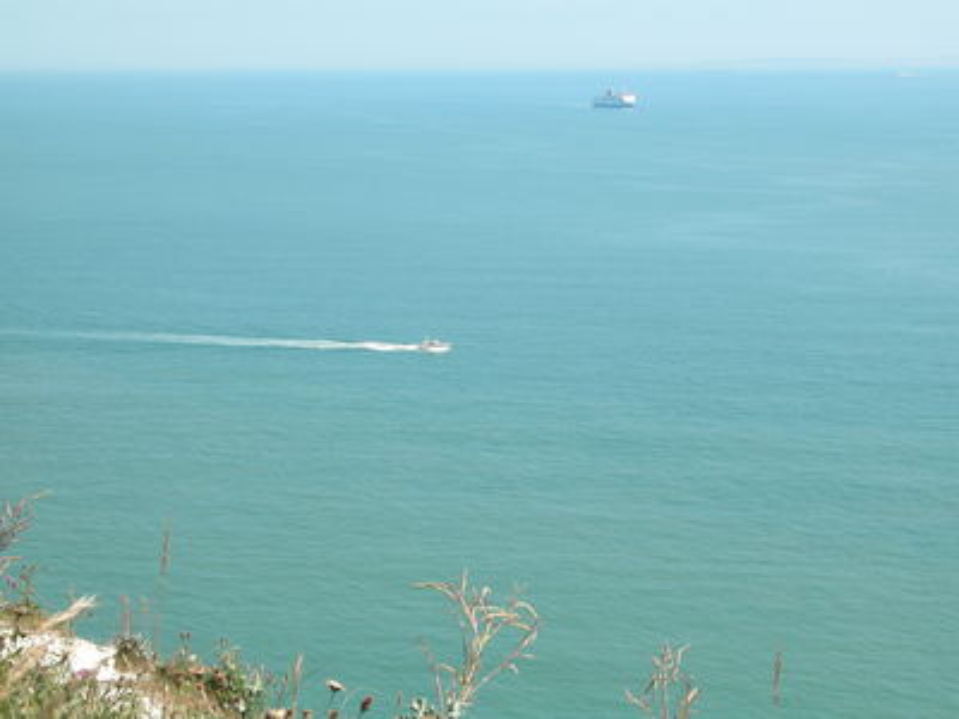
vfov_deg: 19.9
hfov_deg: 26.3
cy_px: 360
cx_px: 480
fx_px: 2050
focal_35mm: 74
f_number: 6
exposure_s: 1/293
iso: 100
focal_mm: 18.8
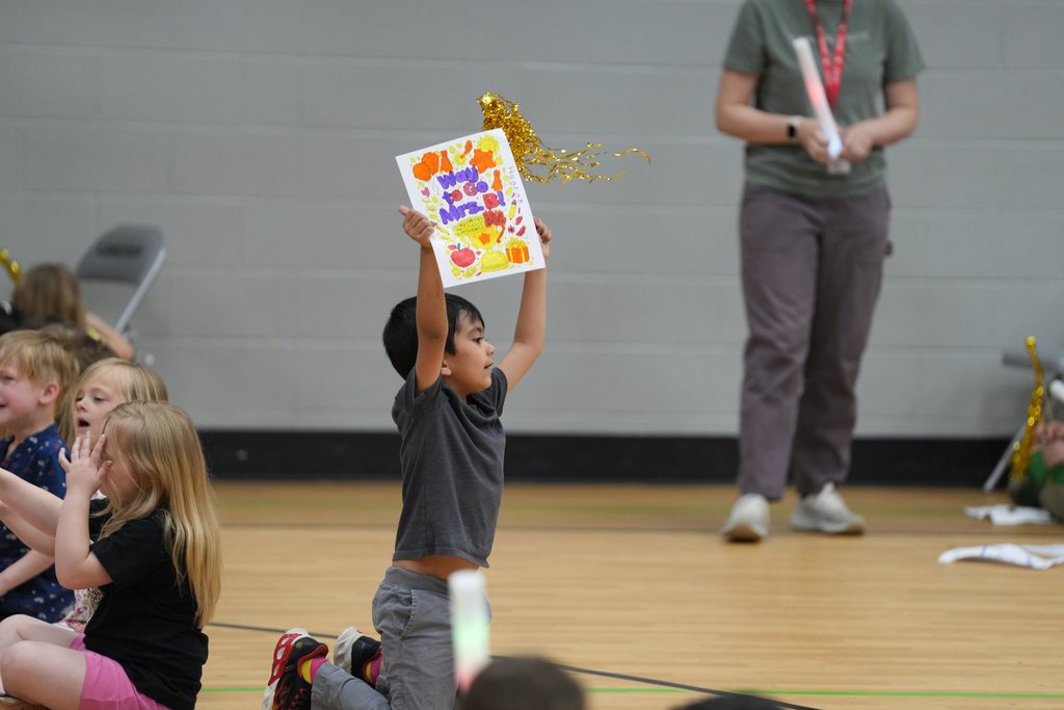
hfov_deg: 10.3
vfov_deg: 6.9
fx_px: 5912
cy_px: 355
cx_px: 532
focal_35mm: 200
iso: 2500
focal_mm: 200
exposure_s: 1/400
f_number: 2.8
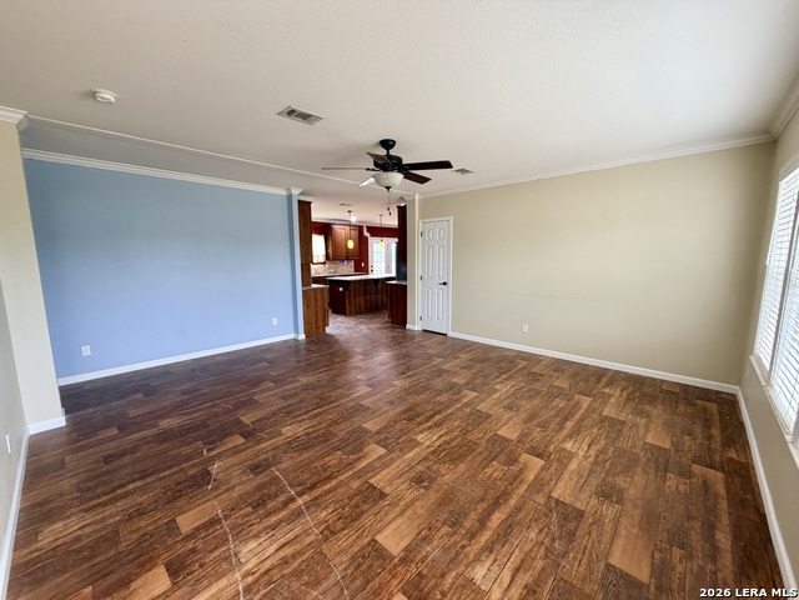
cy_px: 300
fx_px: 323
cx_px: 400
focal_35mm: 14
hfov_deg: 102.1
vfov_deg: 85.7
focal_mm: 2.22
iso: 200
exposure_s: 1/60
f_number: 2.2
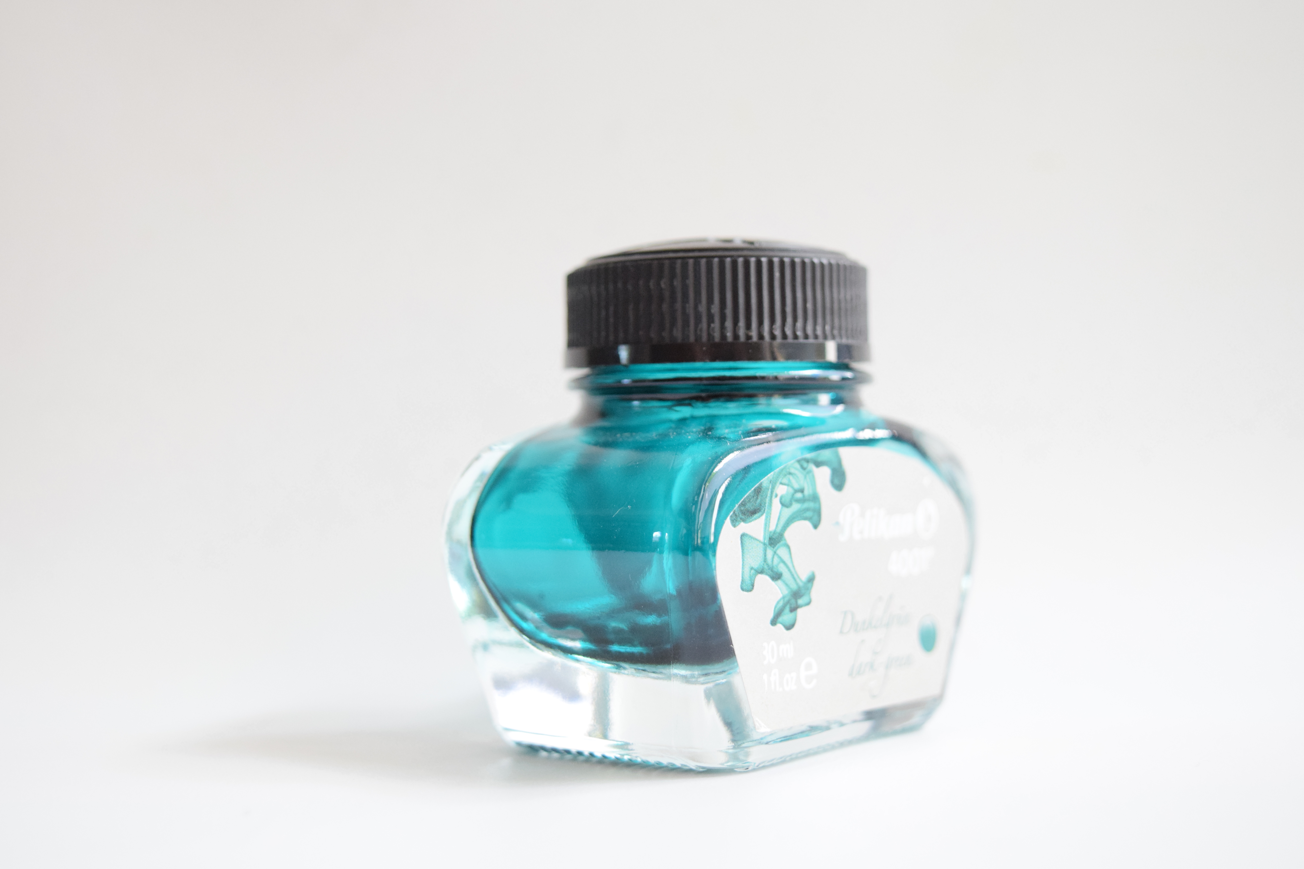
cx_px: 652
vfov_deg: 23.8
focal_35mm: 57
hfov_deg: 35.1
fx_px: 2065
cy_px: 434
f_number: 4.8
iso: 1800
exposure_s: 1/60
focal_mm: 38
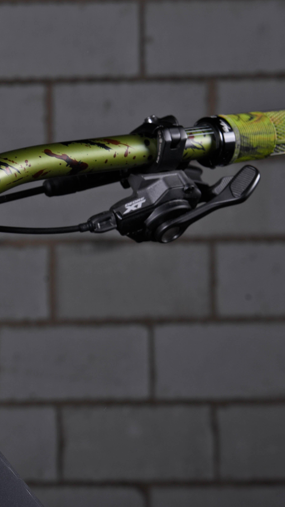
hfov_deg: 10.3
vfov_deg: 18.8
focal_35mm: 114
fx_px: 1532
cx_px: -115
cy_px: 230
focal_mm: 58
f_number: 11
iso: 125
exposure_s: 1/160
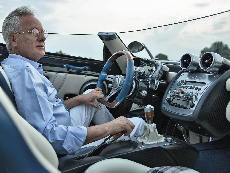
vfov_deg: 38.6
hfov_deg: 49.6
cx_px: 85
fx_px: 246
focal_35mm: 37
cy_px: 75
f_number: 4
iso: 800
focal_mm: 30
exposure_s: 1/60
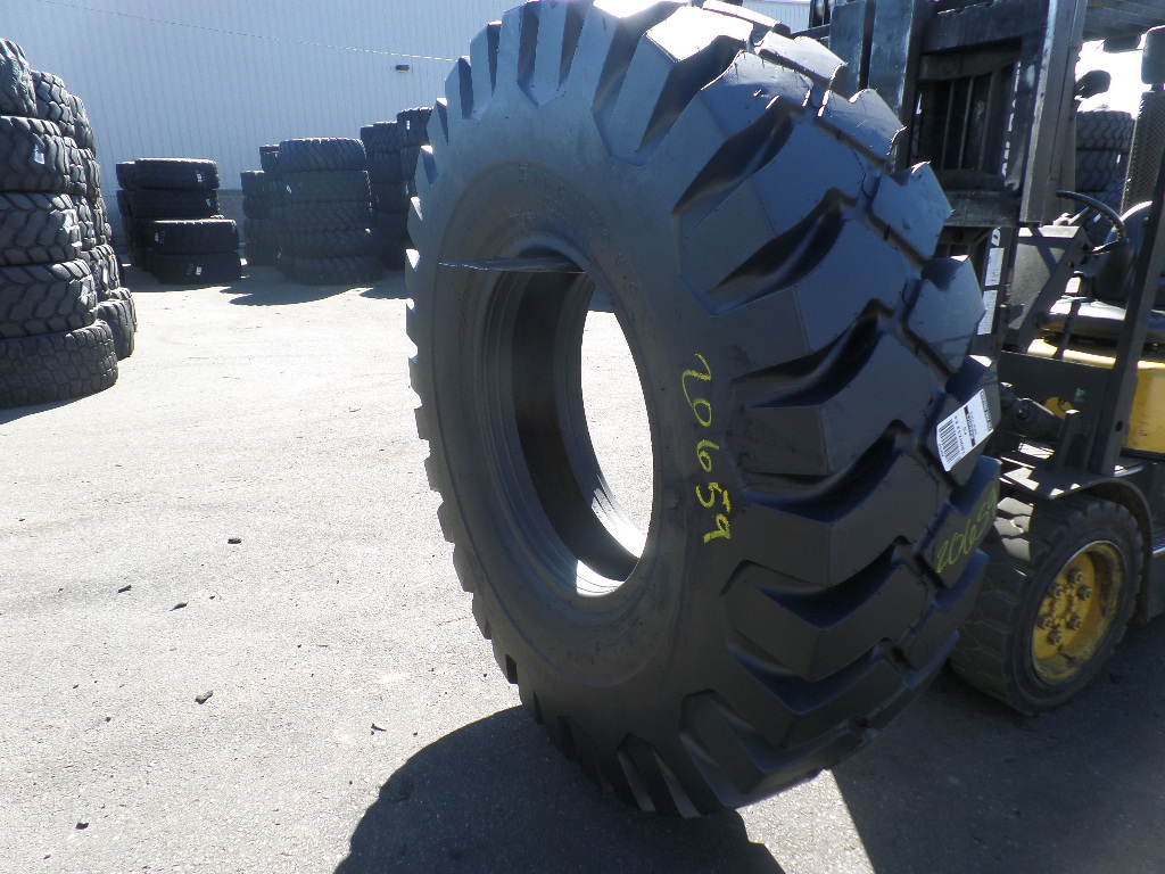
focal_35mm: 23
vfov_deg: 58.9
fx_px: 774
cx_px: 582
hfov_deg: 73.9
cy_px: 437
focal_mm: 4.1
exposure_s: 1/180
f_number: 3.5
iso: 100
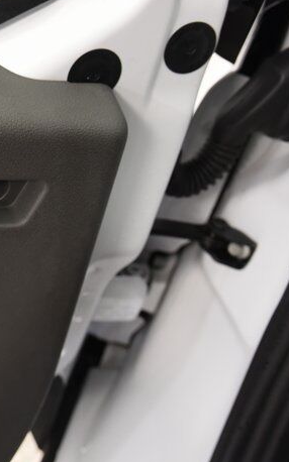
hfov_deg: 16.0
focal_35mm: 73
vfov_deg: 27.9
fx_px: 921
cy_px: 126
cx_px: -175
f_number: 5
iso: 1600
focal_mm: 32
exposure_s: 1/20
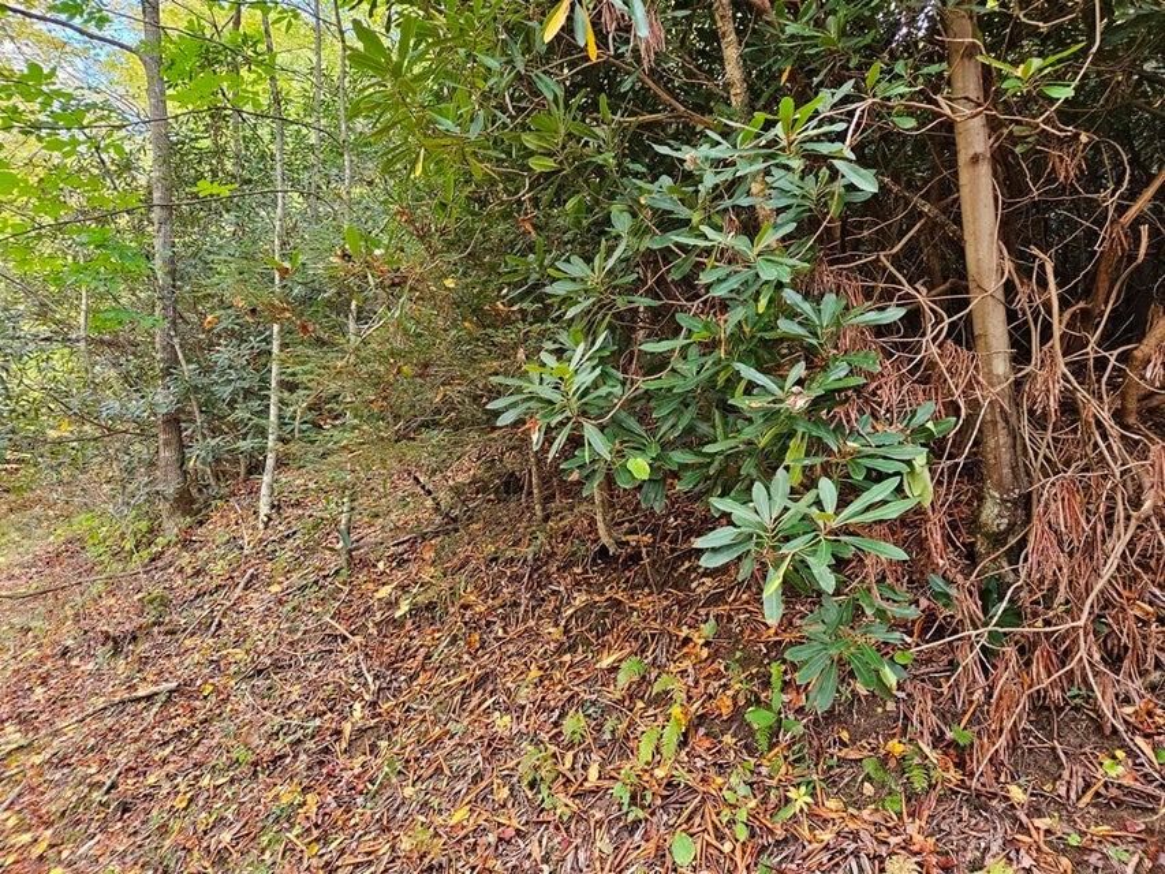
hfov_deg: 73.9
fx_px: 774
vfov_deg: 58.9
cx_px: 582
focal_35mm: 23
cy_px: 437
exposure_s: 1/207
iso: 200
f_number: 1.8
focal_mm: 5.4
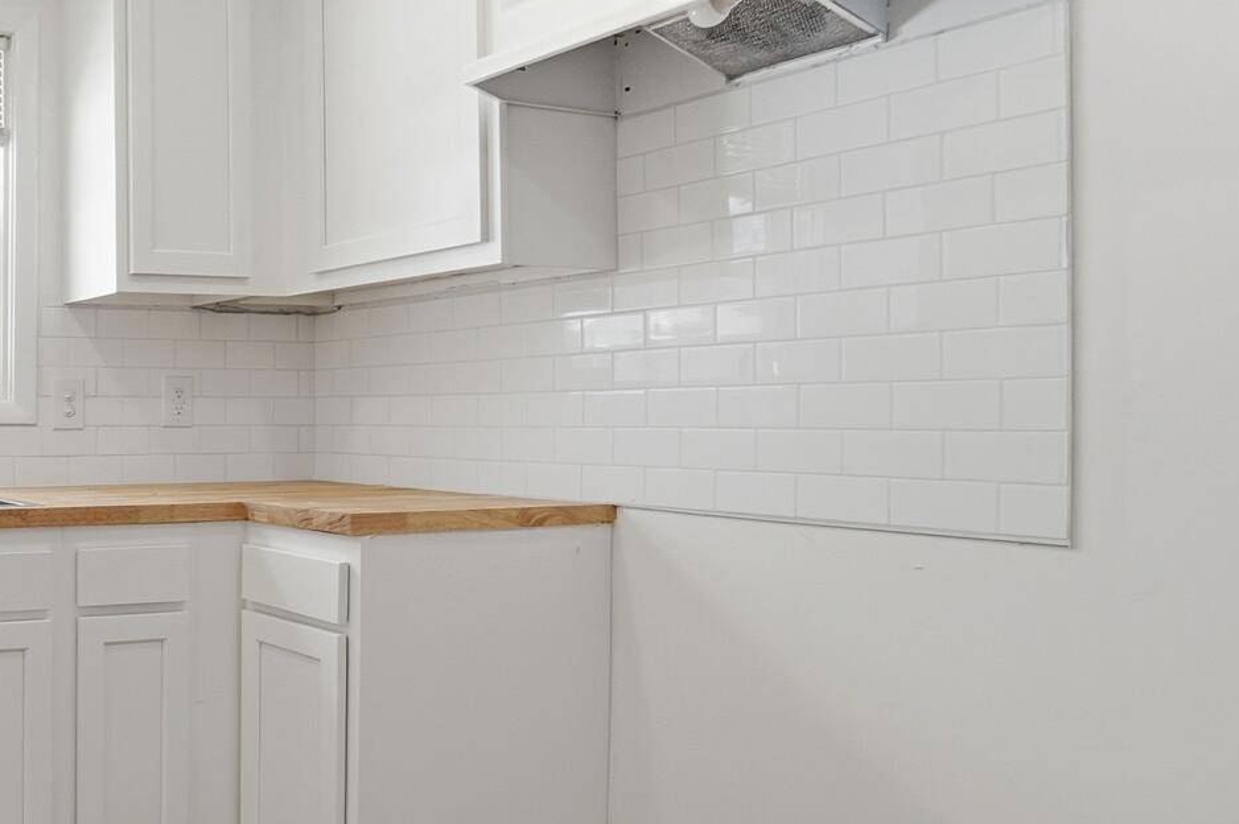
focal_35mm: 32
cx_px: -52
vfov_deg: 41.1
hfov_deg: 46.9
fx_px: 1101
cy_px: 404
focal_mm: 10
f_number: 4
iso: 100
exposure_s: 1/4000
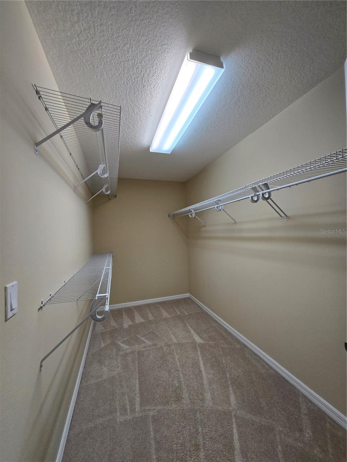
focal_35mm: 13
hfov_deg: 89.9
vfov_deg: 106.2
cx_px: 174
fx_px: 174
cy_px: 231
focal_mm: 1.7
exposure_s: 1/60
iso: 64
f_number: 2.2
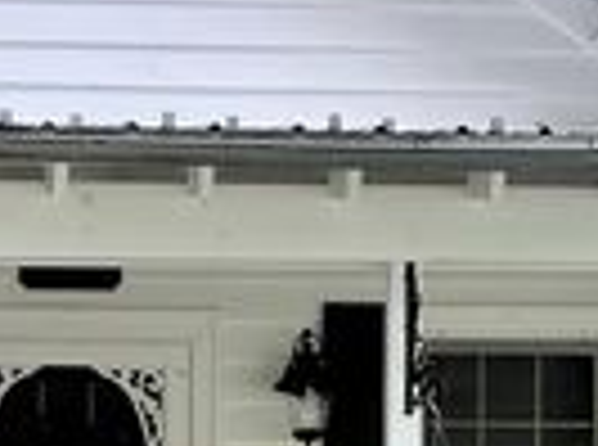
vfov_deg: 14.2
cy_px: 633
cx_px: 72
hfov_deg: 19.7
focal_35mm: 98
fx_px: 1688
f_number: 1.6
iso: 32
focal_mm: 5.1
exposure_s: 1/305
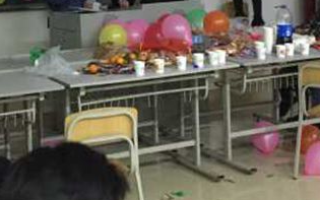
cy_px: -1
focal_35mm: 78
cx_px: 111
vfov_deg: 16.4
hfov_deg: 26.3
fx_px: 680
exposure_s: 1/17
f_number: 2.2
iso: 800
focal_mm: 4.15
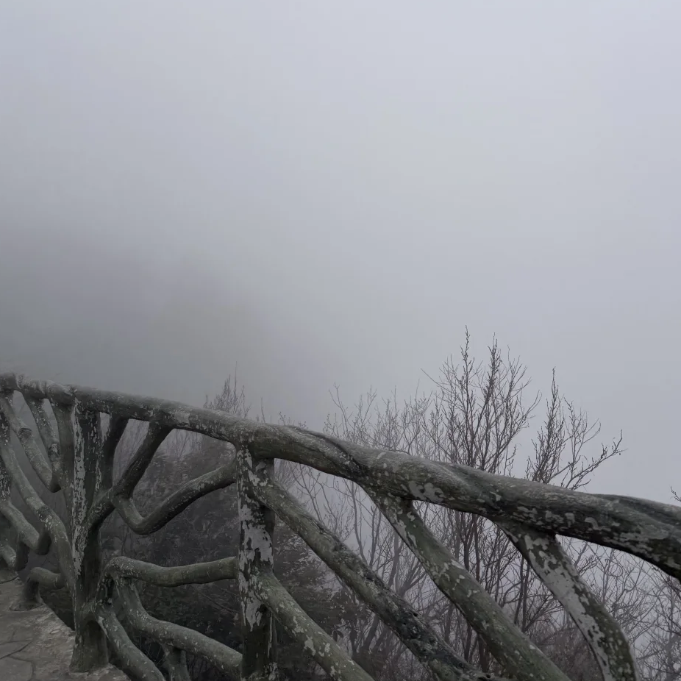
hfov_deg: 49.6
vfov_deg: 48.8
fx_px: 734
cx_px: 386
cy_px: 220
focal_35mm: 33
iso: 64
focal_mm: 6.76
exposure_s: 1/165
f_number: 1.78
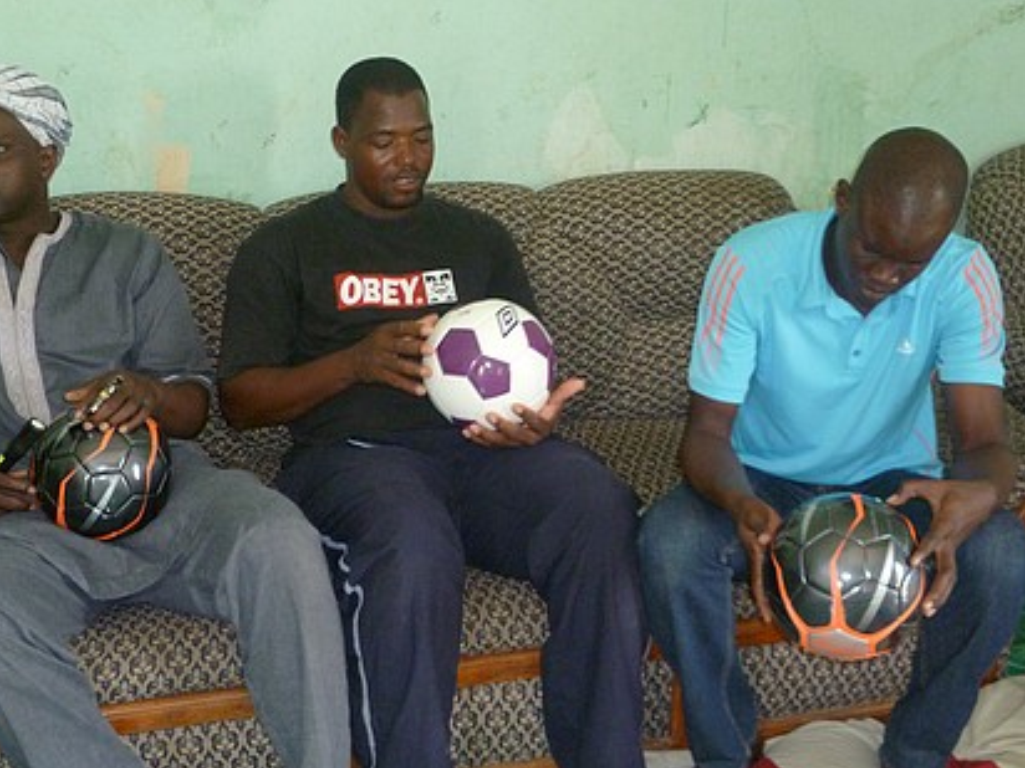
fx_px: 1510
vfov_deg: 28.5
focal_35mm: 51
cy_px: 339
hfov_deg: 37.4
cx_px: 438
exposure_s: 1/30
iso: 400
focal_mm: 7.5
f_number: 3.3
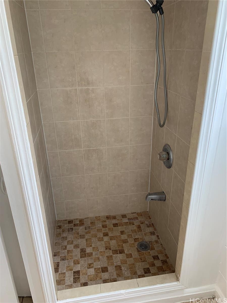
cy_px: 152
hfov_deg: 53.1
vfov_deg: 67.3
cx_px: 114
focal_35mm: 26
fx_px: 227
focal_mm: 4.25
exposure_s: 1/60
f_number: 1.8
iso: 80
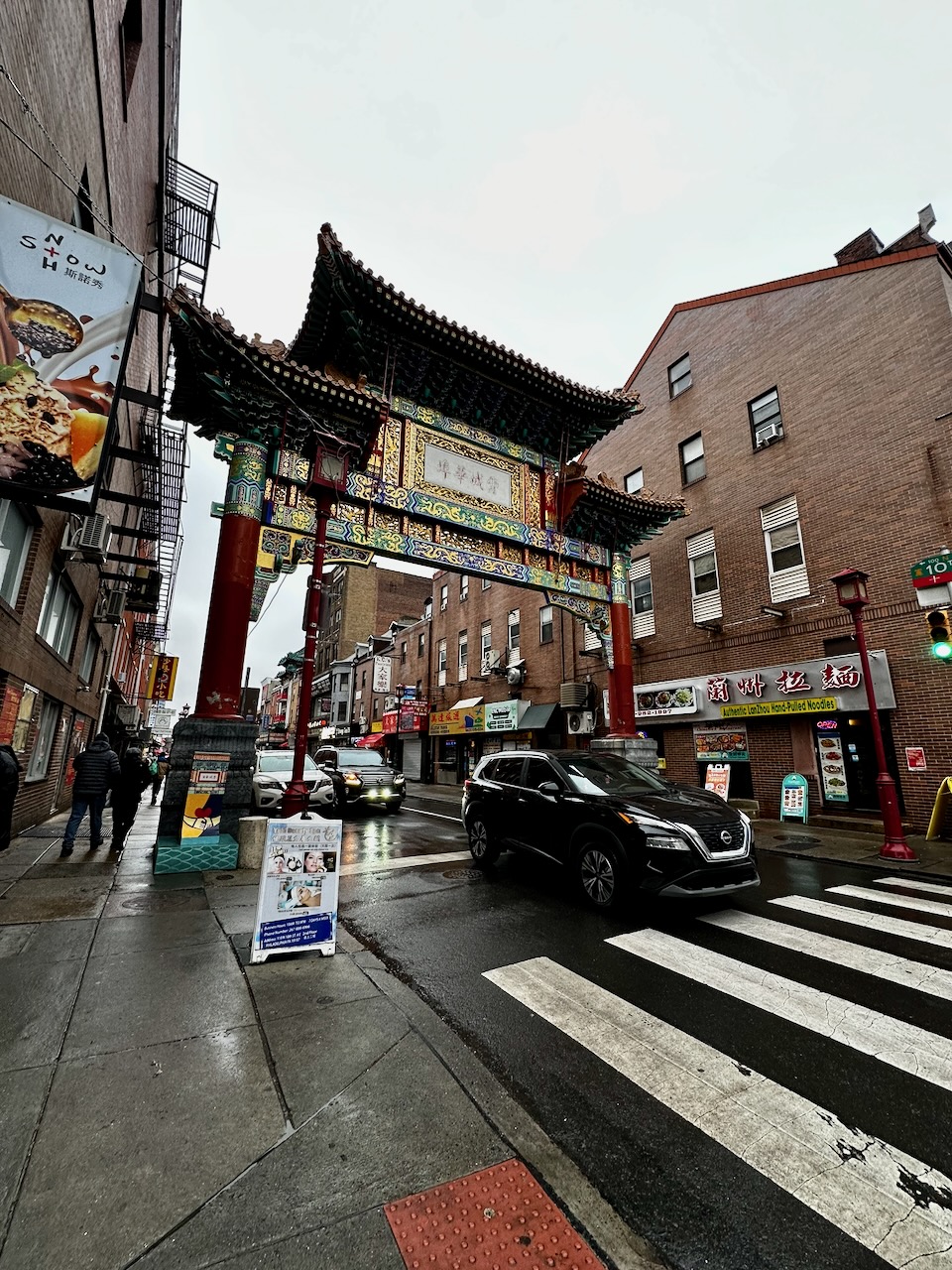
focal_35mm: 14
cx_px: 476
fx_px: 513
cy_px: 635
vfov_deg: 102.1
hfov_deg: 85.7
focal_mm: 2.22
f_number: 2.2
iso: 100
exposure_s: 1/99
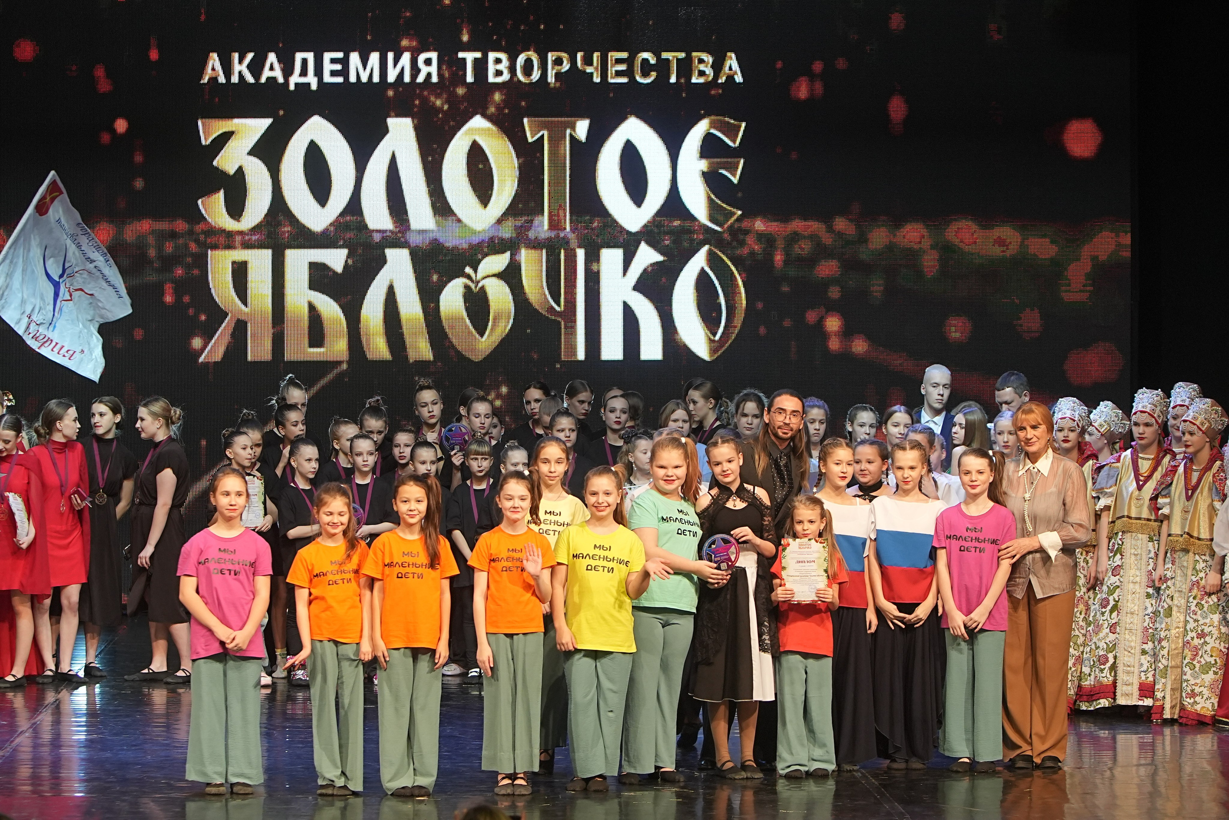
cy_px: 410
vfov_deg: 12.2
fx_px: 3823
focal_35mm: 112
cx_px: 614
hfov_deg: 18.3
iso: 1250
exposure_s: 1/200
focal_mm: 75
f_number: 4
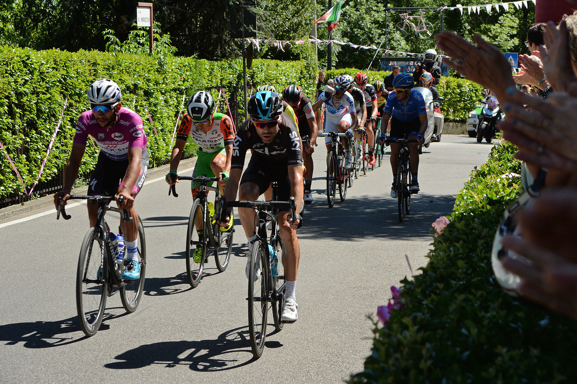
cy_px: 192
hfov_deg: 20.8
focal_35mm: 98
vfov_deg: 13.9
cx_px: 288
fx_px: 1570
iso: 800
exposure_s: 1/640
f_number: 11
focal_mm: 98
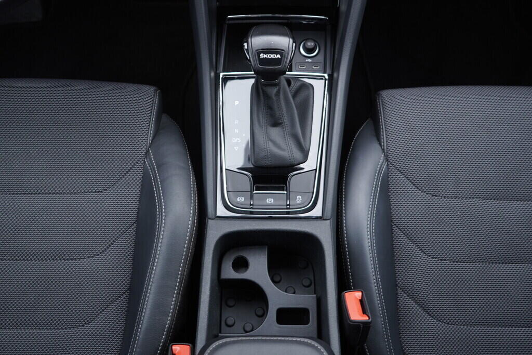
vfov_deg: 36.9
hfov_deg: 53.1
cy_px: 178
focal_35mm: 36
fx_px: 532
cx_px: 266
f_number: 2.8
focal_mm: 24
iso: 320
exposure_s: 1/40
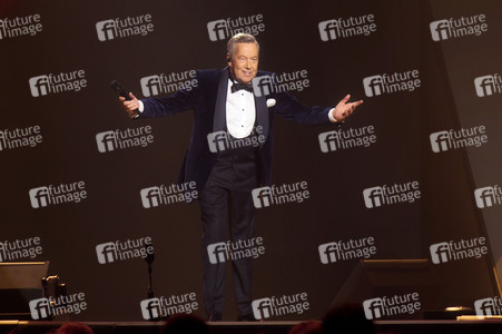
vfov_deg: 2.7
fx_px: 6967
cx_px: 251
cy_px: 167
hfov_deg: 4.1
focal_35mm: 500
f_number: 5.6
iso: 1600
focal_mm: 500
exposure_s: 1/200
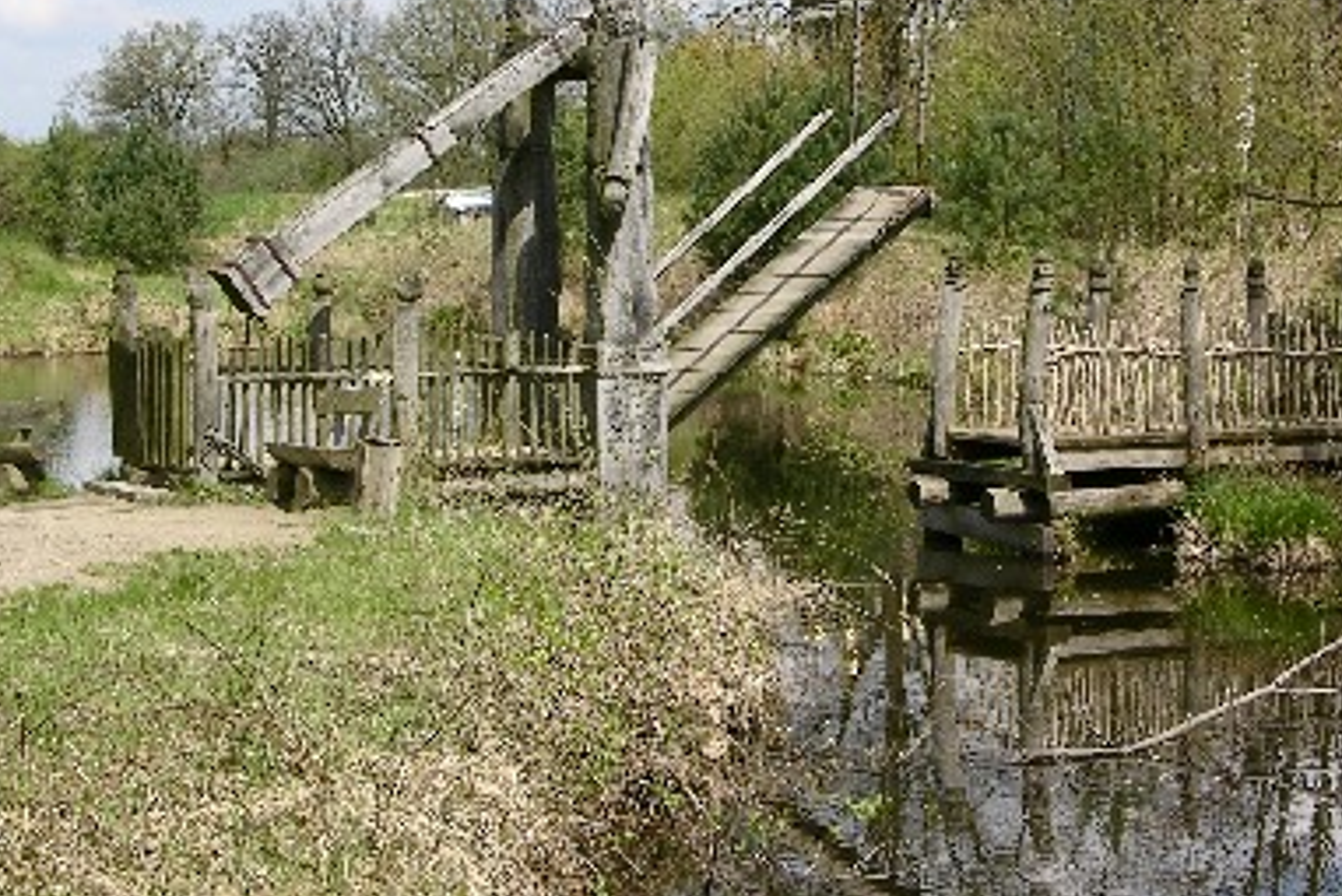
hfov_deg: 20.6
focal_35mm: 99
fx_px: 3692
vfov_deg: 13.8
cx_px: 768
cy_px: 267
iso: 50
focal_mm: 15.7
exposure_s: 1/175
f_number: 7.2
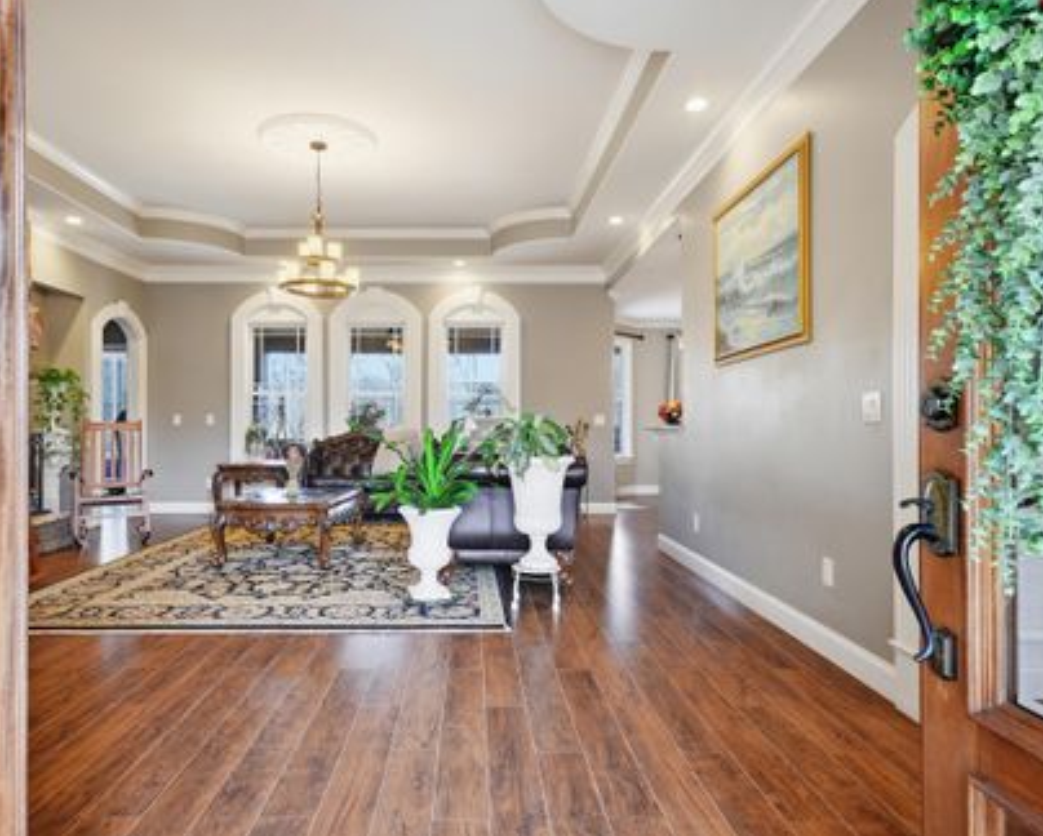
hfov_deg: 73.3
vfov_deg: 61.9
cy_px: 414
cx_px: 457
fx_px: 698
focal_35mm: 23
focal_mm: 13
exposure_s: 1/13
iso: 250
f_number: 9
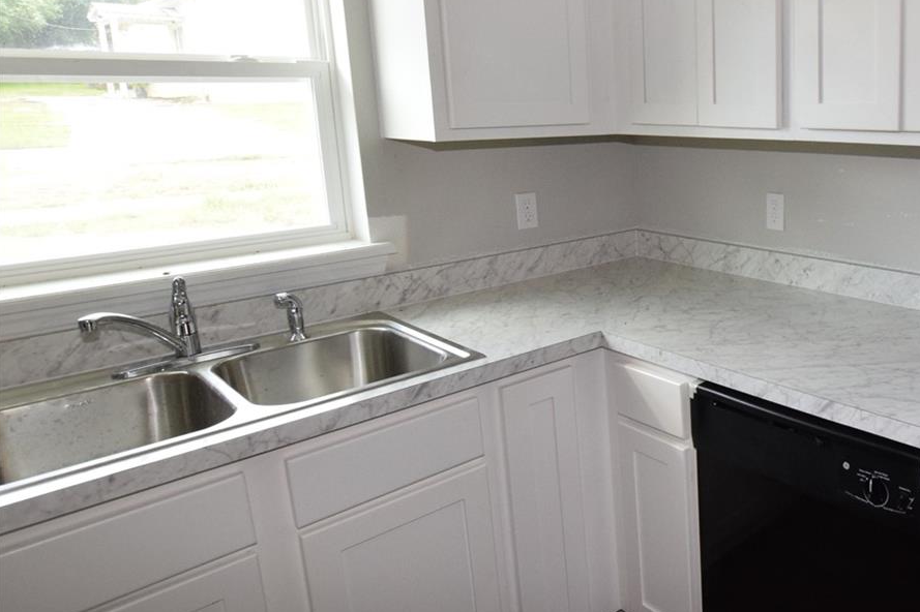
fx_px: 690
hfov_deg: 58.0
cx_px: 825
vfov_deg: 47.6
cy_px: 242
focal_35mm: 27
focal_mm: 10
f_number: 8
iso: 1600
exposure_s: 1/60
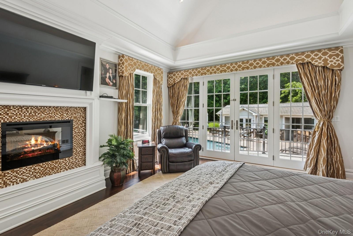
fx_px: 167
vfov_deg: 70.5
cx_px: 176
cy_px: 118
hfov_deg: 93.3
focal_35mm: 17
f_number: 9
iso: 200
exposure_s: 1/8
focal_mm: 17
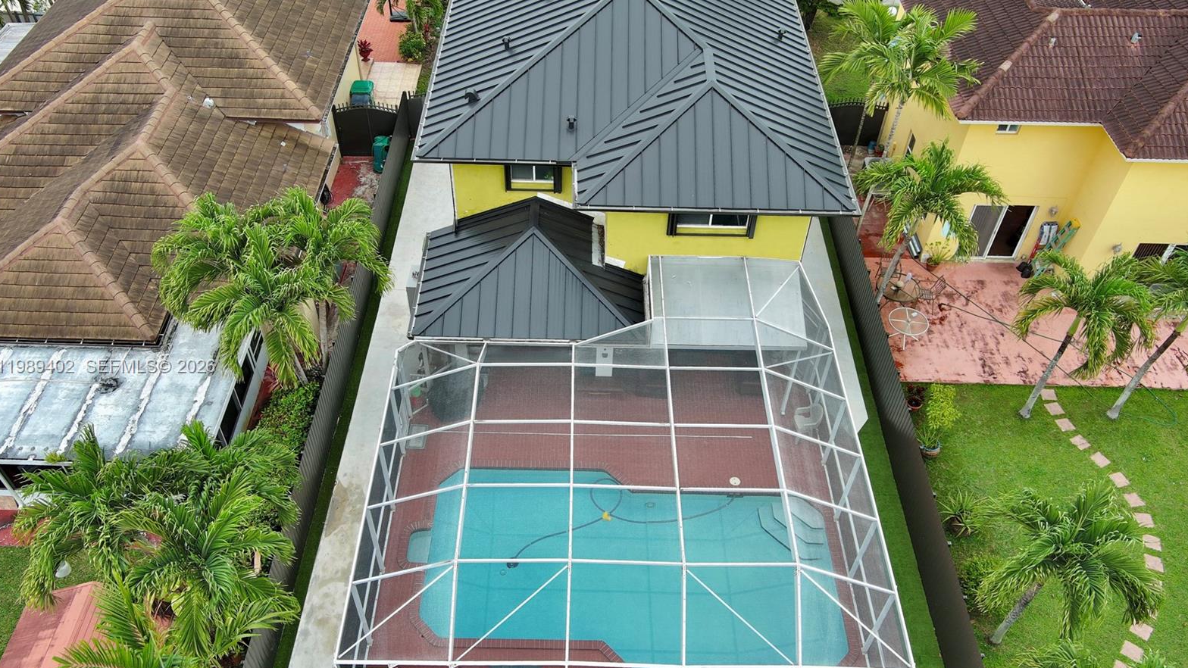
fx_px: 977
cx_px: 586
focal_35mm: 31
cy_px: 367
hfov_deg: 62.6
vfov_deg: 37.7
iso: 100
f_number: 2.8
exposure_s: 1/340
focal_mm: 10.57
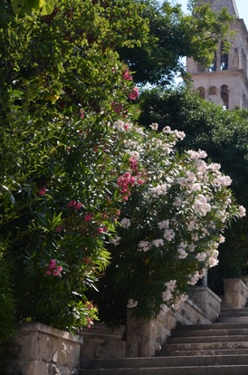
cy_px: 168
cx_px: 230
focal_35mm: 87
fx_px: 903
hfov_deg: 15.4
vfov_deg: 23.4
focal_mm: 30
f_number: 5.6
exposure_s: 1/200
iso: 100
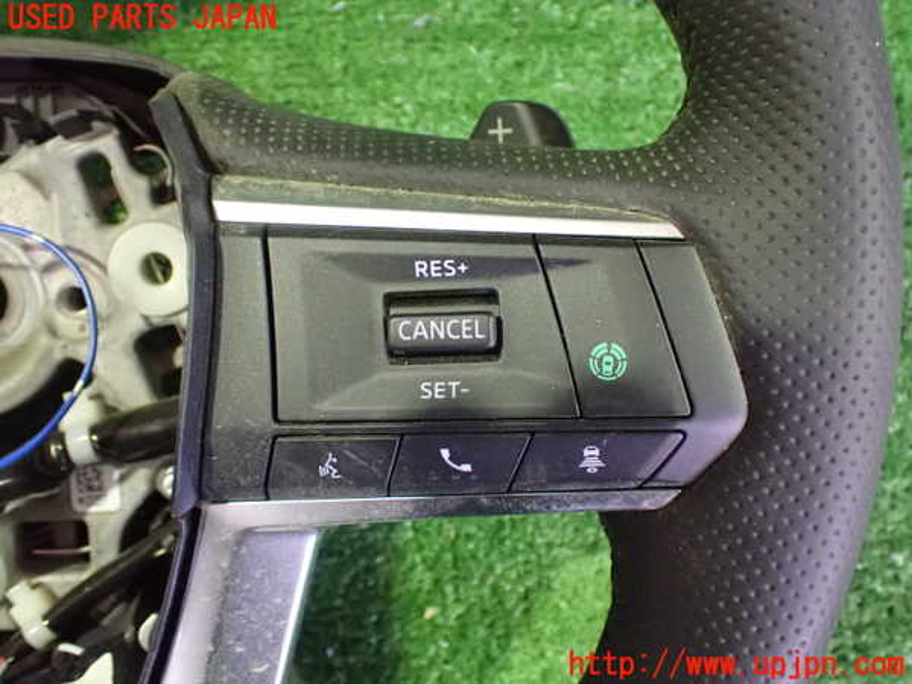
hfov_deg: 49.0
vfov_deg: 37.7
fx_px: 1001
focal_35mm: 38
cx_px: 456
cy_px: 342
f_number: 2.7
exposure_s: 1/25
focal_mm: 6.83
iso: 1600
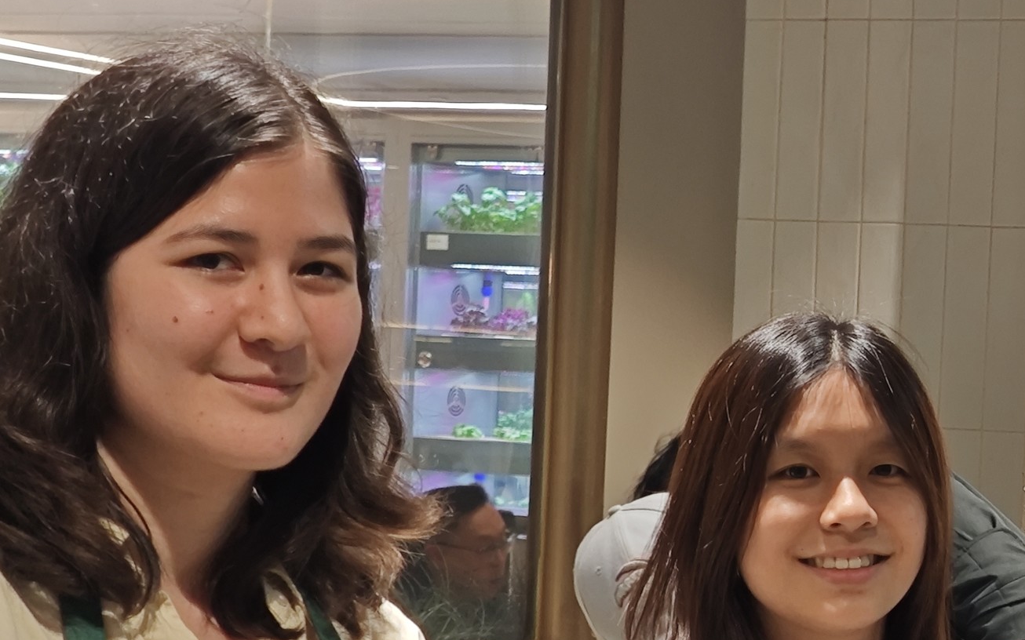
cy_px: 527
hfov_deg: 17.9
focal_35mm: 112
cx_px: 1140
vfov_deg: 11.6
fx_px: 3128
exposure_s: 1/100
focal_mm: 6.55
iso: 200
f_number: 1.6
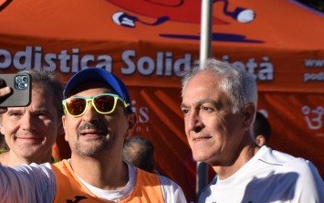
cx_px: 86
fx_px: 1712
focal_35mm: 194
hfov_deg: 10.8
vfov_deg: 6.8
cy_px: 137
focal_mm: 75
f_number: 9
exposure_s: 1/800
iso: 320
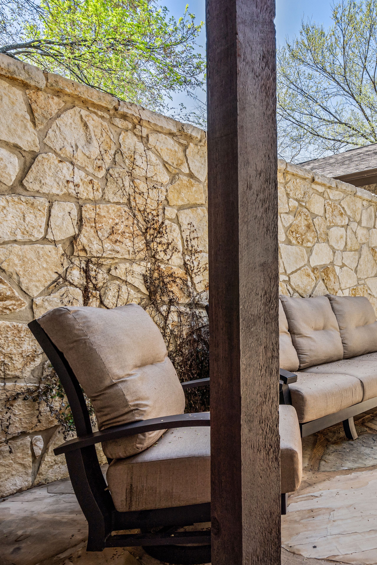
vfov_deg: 71.5
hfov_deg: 46.7
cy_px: 294
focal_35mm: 25
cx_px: 334
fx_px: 393
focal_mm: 16
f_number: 8
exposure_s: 1/125
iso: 400
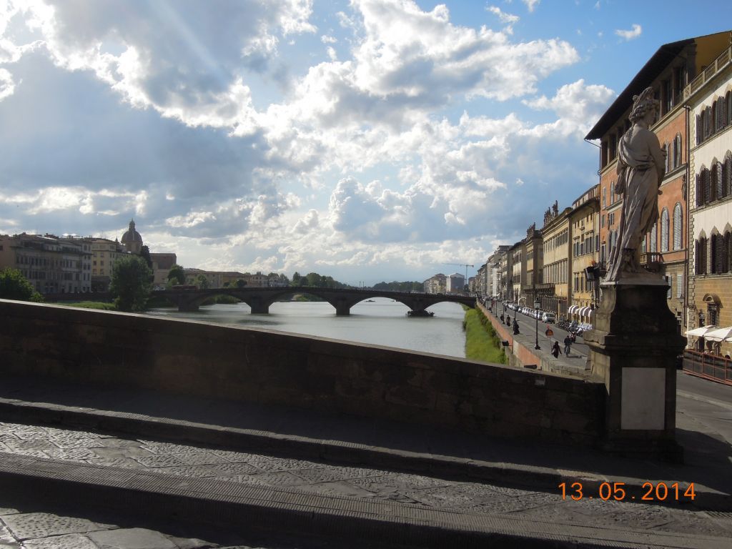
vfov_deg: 40.7
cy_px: 274
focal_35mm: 35
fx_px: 740
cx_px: 366
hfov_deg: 52.6
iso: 160
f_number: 5.6
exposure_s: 1/1250
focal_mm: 6.3
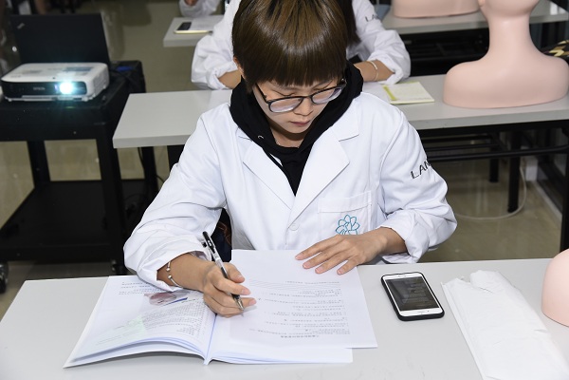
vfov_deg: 23.4
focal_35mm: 58
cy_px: 190
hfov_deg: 34.5
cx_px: 284
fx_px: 917
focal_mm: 58
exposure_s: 1/100
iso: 800
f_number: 6.3
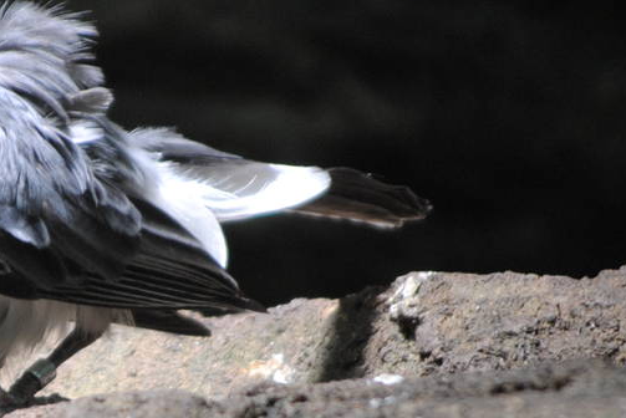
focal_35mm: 907
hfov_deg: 2.3
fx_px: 15780
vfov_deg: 1.5
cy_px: 298
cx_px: 16
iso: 400
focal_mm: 190
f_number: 5.6
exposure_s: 1/160
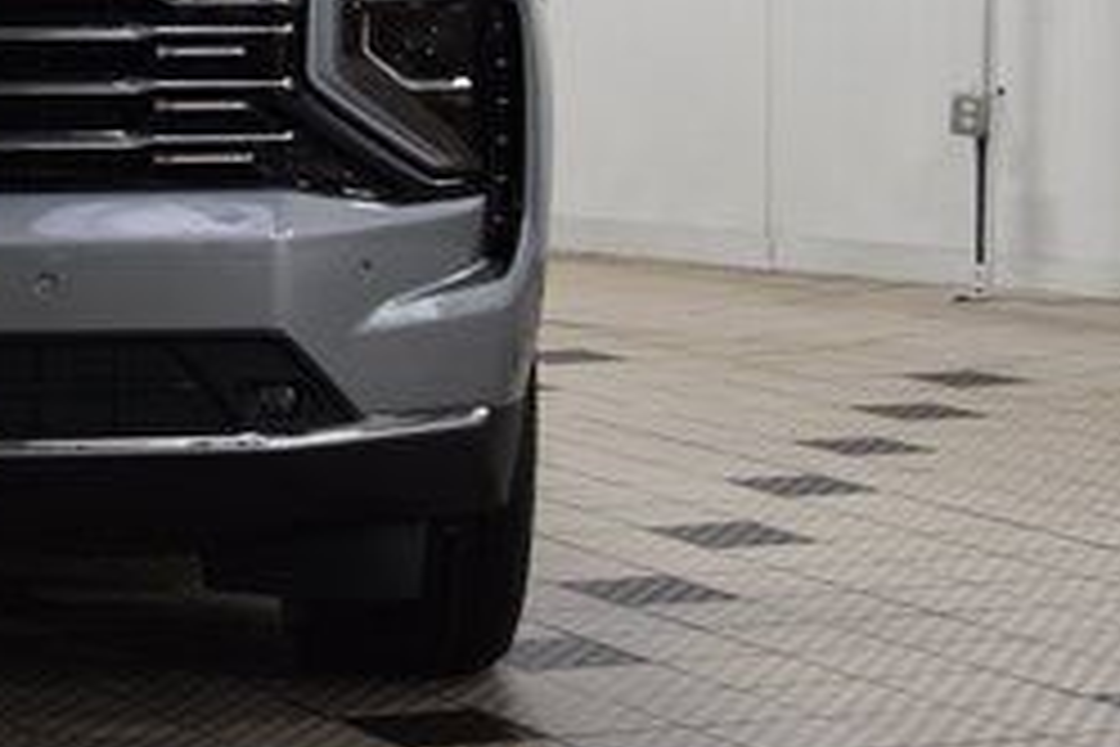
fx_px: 4324
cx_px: -211
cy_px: -97
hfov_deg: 14.3
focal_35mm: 139
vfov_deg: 9.8
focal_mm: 36
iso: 1600
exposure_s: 1/60
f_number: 7.1
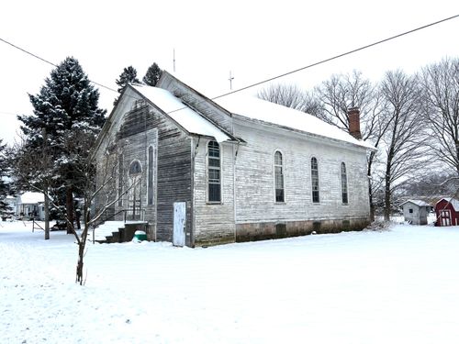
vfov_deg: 53.1
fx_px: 345
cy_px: 172
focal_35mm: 26
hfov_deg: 67.3
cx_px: 230
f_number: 1.5
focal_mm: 5.7
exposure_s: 1/4630
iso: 50
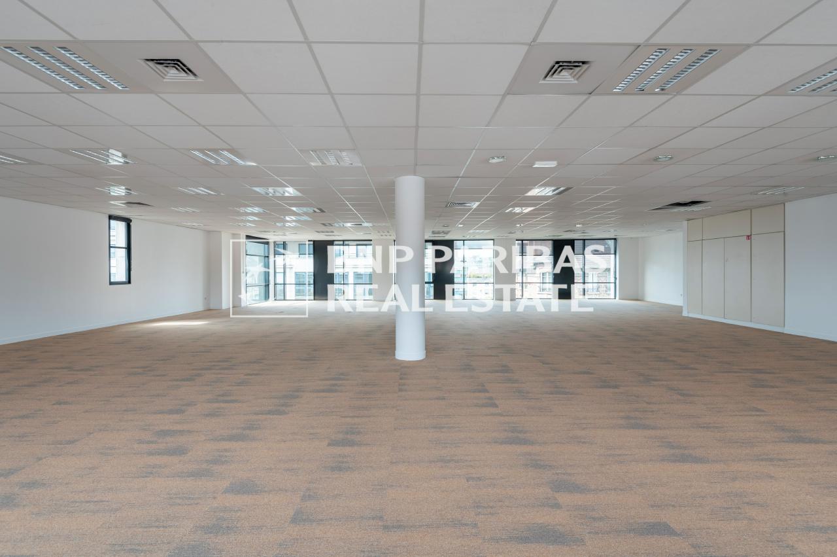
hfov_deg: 96.8
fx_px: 372
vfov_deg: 73.6
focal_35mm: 16
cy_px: 278
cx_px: 418
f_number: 11
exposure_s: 1/160
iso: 200
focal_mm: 16
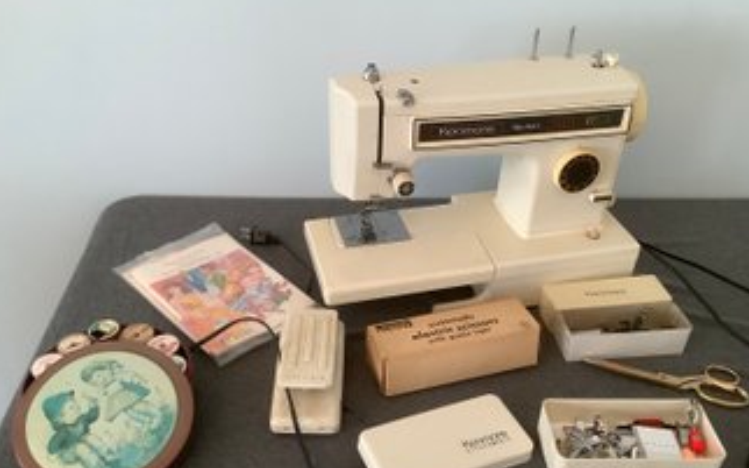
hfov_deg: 55.3
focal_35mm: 35
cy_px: 269
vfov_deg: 36.2
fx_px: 714
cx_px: 385
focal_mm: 3.3
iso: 250
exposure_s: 1/60
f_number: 2.4
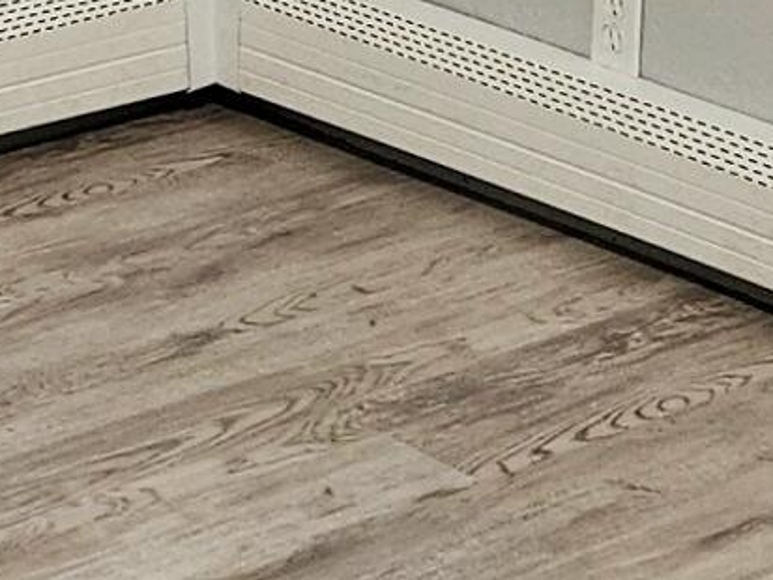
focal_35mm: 167
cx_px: 39
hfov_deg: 11.7
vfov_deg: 8.3
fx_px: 3730
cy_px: -756
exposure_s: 1/120
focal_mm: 5.4
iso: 400
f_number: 1.8
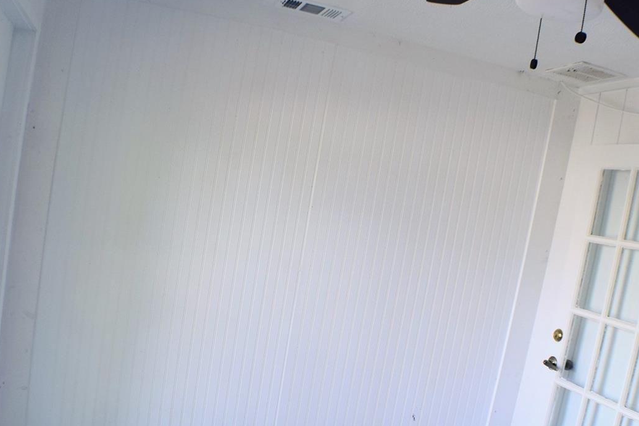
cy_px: 293
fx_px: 905
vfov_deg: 26.3
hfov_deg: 38.9
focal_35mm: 51
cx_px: 298
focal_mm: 22
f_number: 8
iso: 400
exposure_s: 1/60
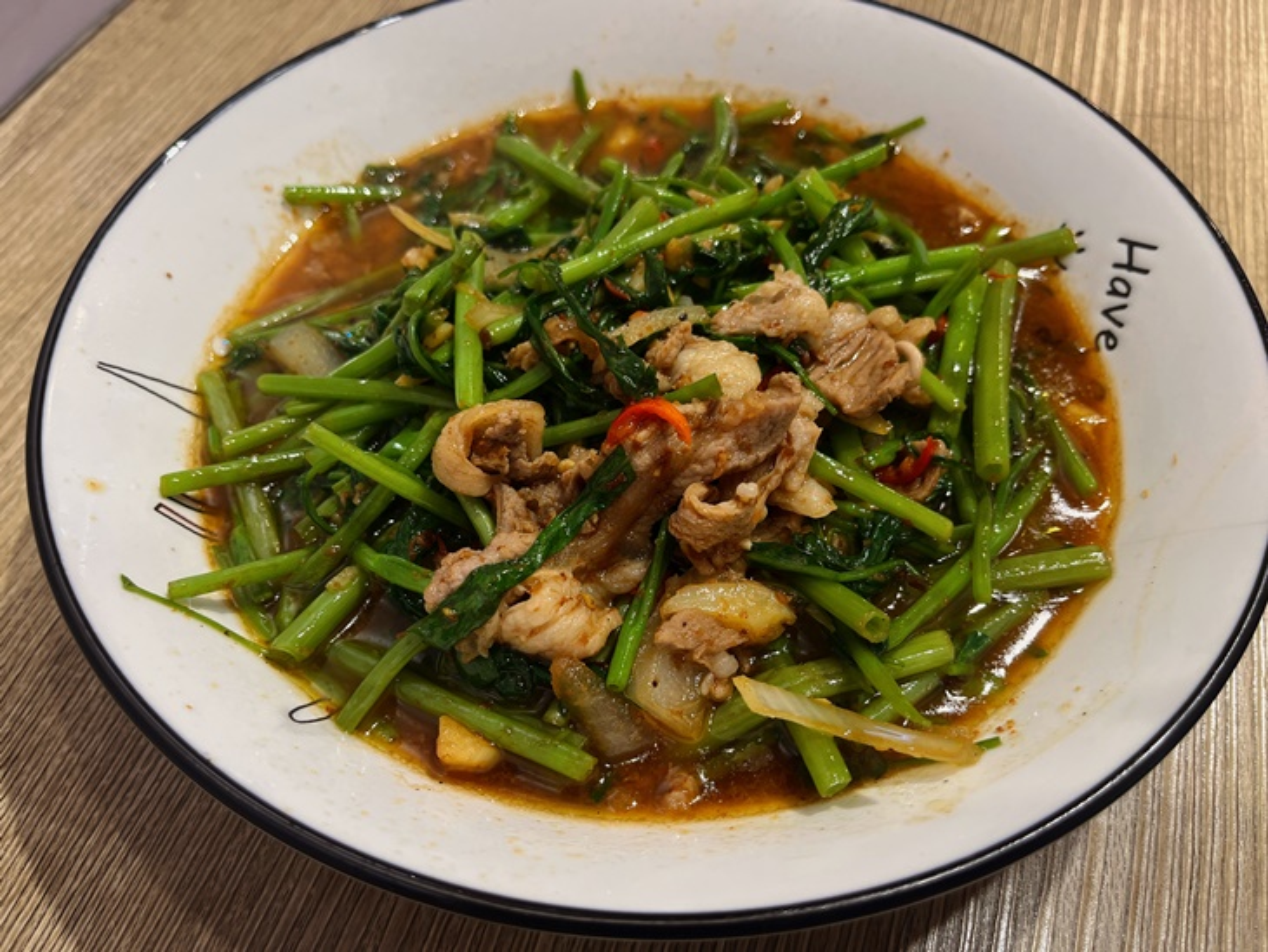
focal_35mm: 26
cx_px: 634
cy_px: 476
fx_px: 953
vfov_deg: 53.1
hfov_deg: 67.3
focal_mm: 5.1
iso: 80
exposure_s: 1/120
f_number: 1.6
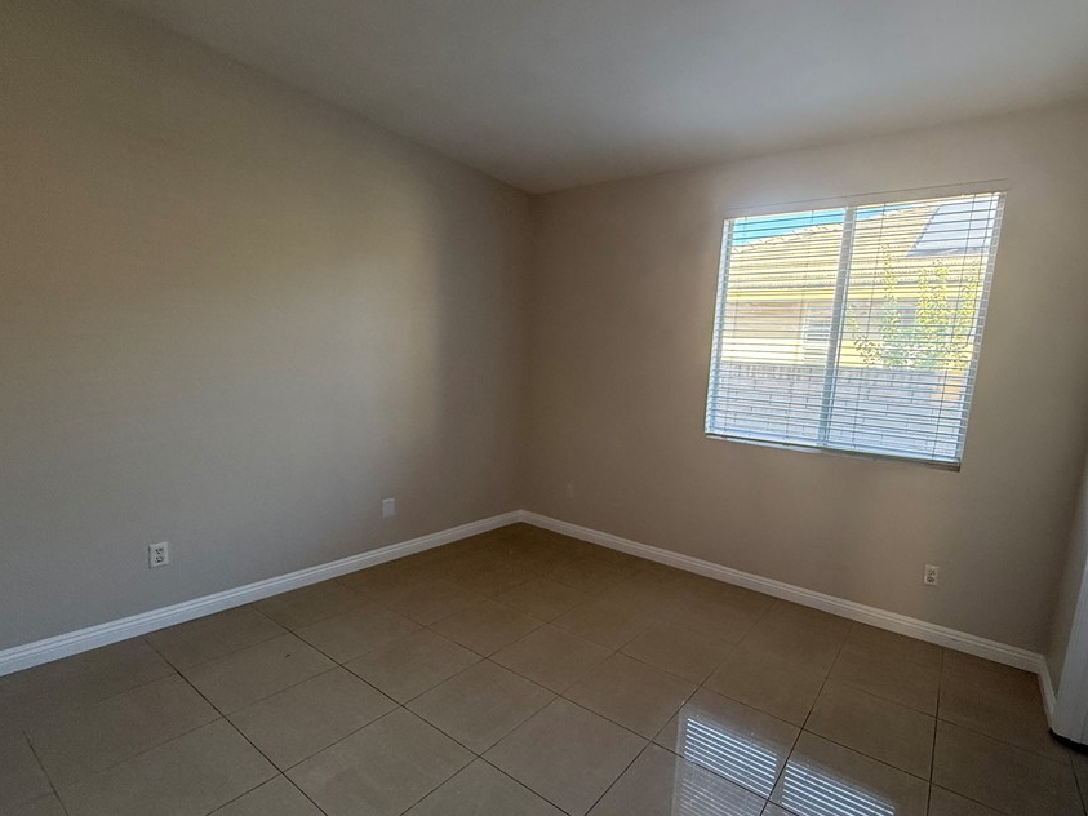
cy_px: 447
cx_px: 616
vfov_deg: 74.5
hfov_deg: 90.5
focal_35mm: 17
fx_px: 534
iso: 160
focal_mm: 2.22
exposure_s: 1/99
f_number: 2.2
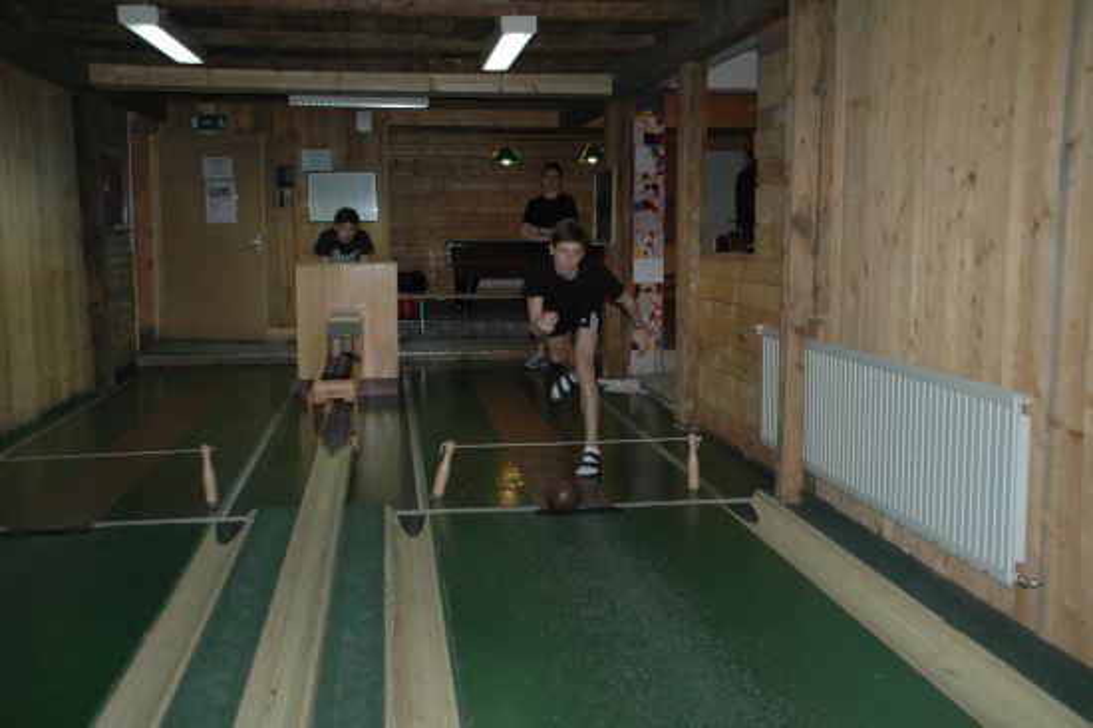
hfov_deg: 49.6
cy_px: 364
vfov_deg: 34.2
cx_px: 546
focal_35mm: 39
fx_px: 1183
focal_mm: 26
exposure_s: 1/60
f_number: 4
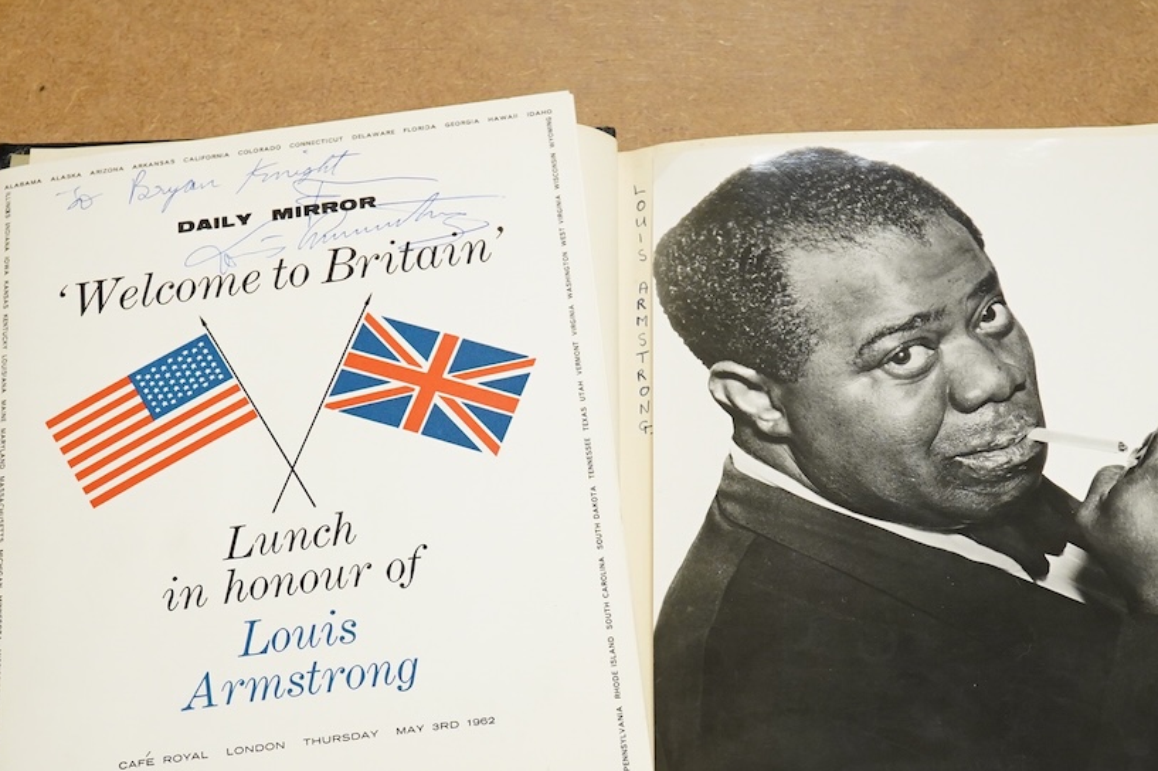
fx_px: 1993
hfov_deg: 32.4
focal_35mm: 62
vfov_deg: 21.8
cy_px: 520
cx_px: 629
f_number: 10
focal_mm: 30
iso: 2500
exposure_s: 1/200
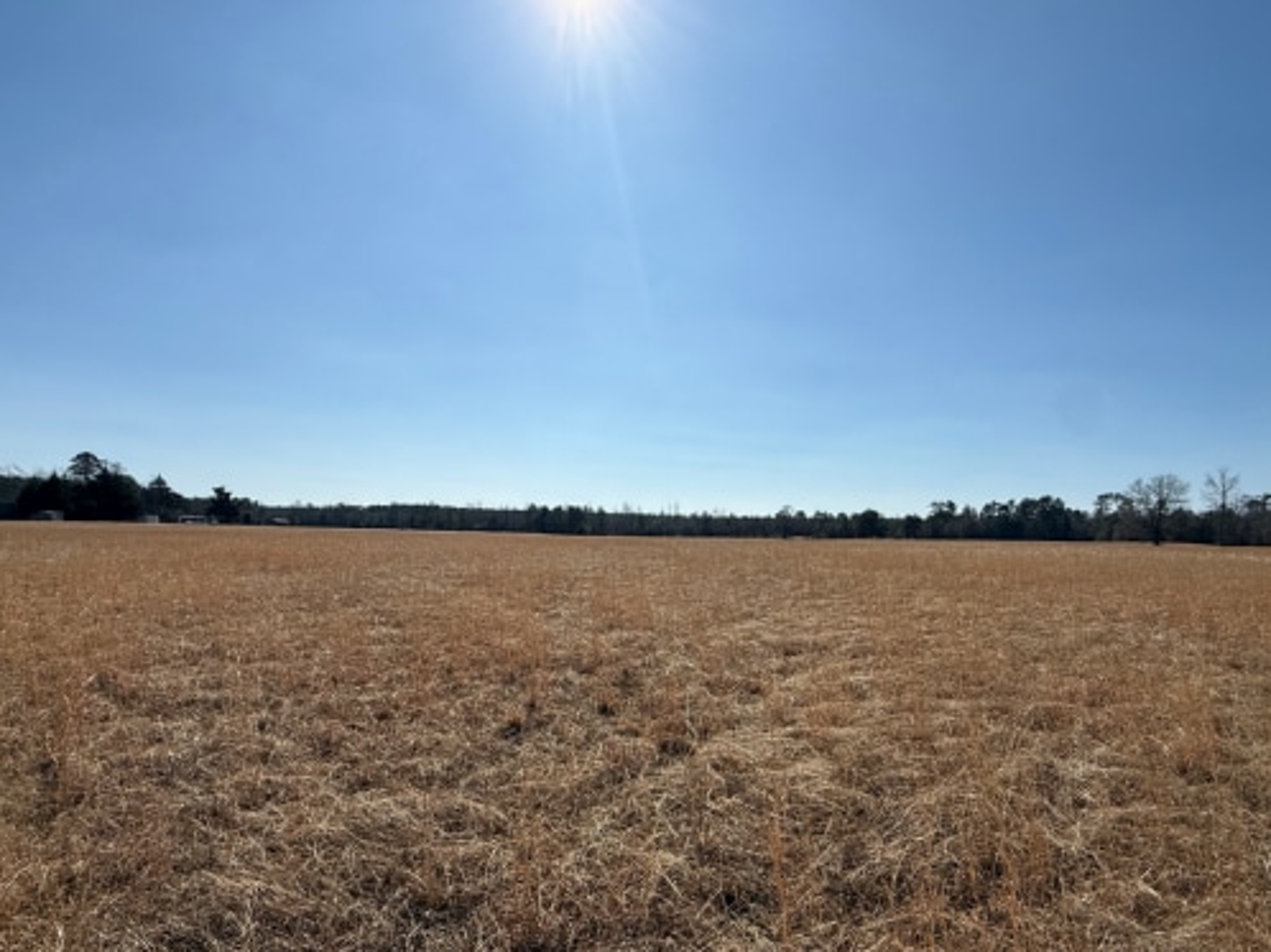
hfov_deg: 87.8
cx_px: 648
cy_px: 551
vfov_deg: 71.1
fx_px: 661
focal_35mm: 18
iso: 50
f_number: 2.2
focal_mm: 2.22
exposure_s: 1/6173
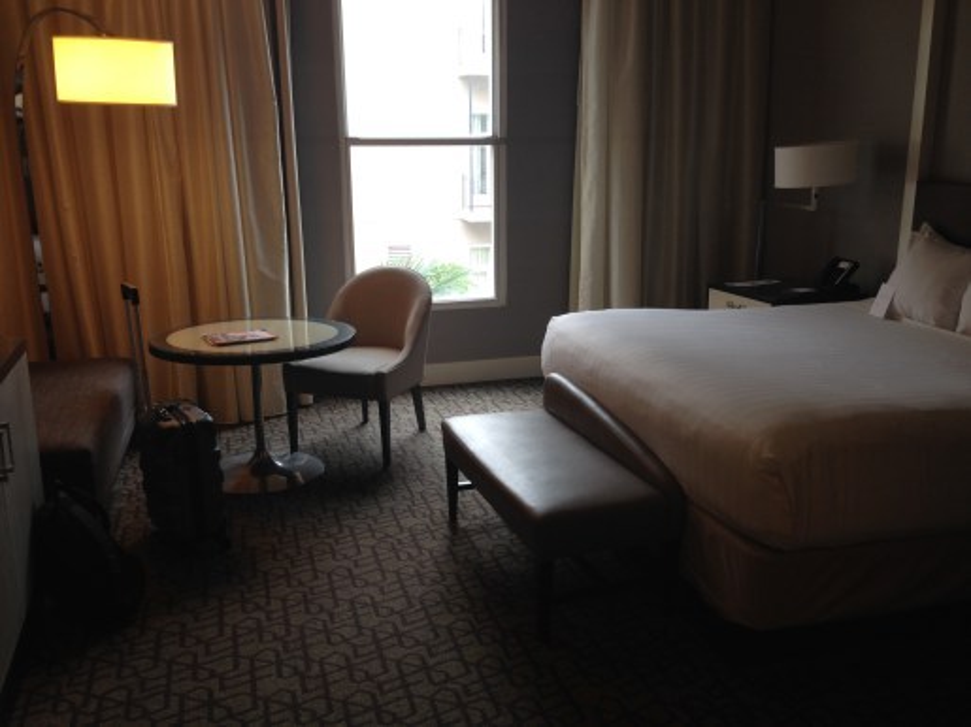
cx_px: 486
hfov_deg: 55.4
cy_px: 364
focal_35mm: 33
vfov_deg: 42.9
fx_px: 925
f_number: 2.4
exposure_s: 1/30
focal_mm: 4.12
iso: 50
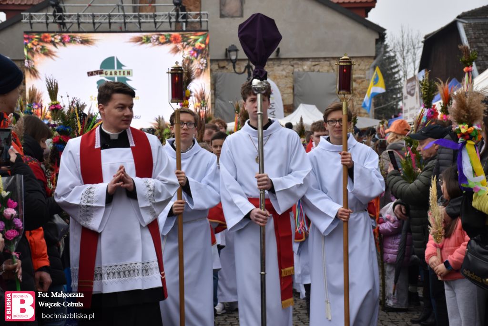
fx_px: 1057
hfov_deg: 26.0
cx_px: 244
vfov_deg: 17.5
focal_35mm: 78
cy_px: 163
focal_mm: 52
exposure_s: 1/250
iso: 400
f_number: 8
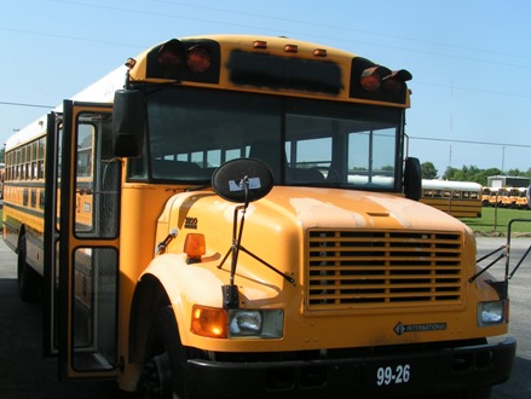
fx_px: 706
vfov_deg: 31.5
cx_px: 252
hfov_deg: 41.2
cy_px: 217
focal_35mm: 46
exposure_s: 1/320
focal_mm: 5.8
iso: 50
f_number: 5.6
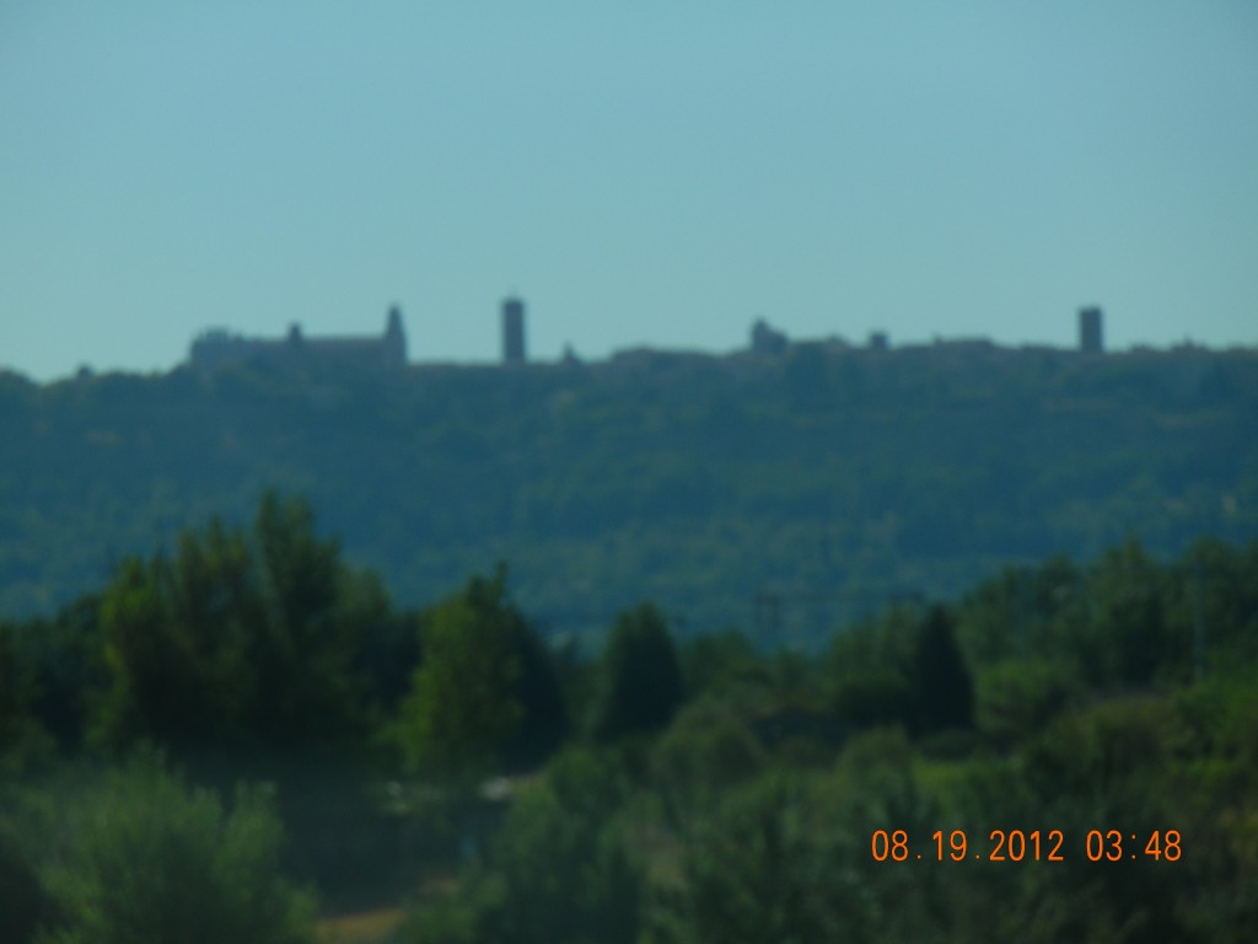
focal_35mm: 262
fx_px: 9521
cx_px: 629
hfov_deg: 7.6
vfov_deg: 5.7
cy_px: 472
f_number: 10.2
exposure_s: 1/370
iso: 160
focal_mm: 47.2
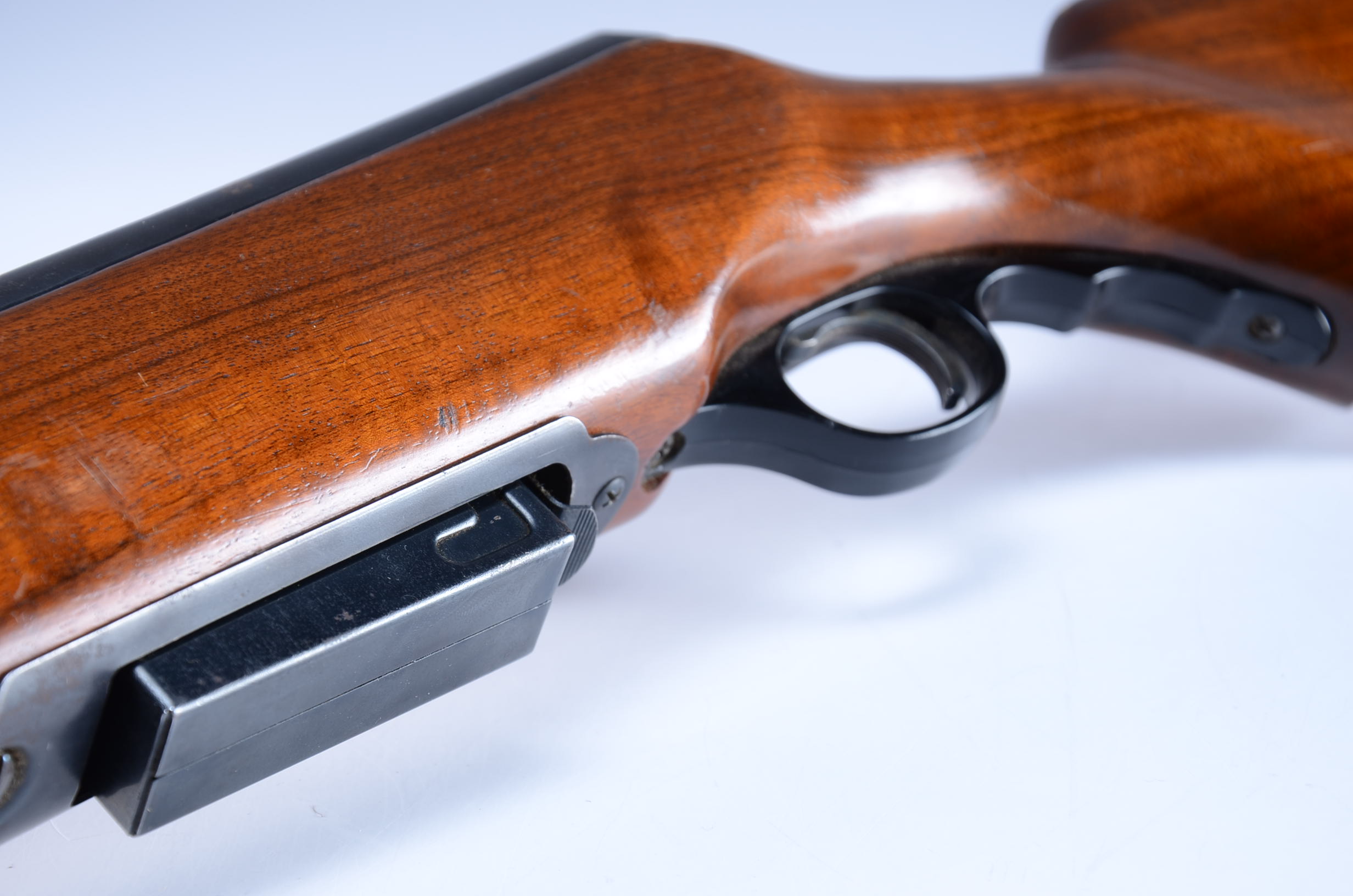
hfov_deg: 19.5
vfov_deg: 13.0
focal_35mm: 105
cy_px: 448
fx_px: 3938
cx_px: 676
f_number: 8
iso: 100
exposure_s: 1/100
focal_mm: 70
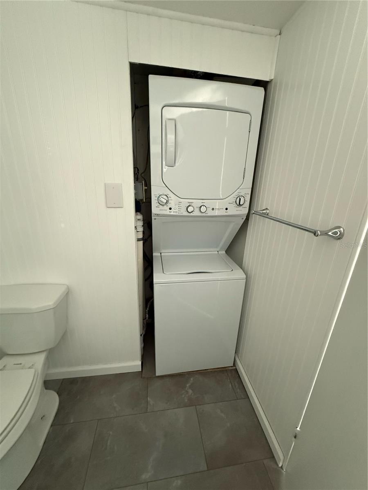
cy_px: 245
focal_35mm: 14
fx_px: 198
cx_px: 184
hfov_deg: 85.7
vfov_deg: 102.1
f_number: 2.2
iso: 800
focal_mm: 2.22
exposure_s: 1/60
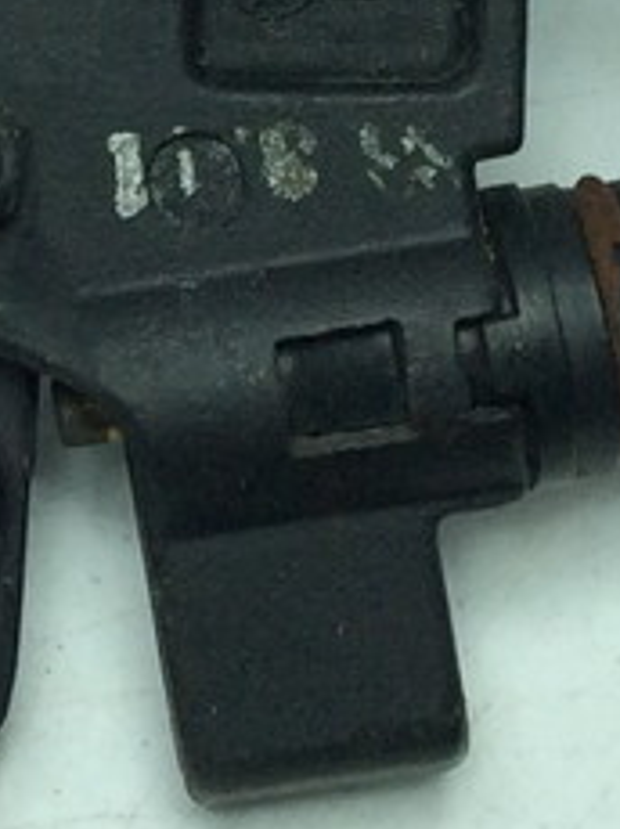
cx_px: -360
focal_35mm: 178
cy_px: -83
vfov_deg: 11.0
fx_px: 4259
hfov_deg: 8.1
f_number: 2.4
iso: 32
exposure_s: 1/534
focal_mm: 3.3
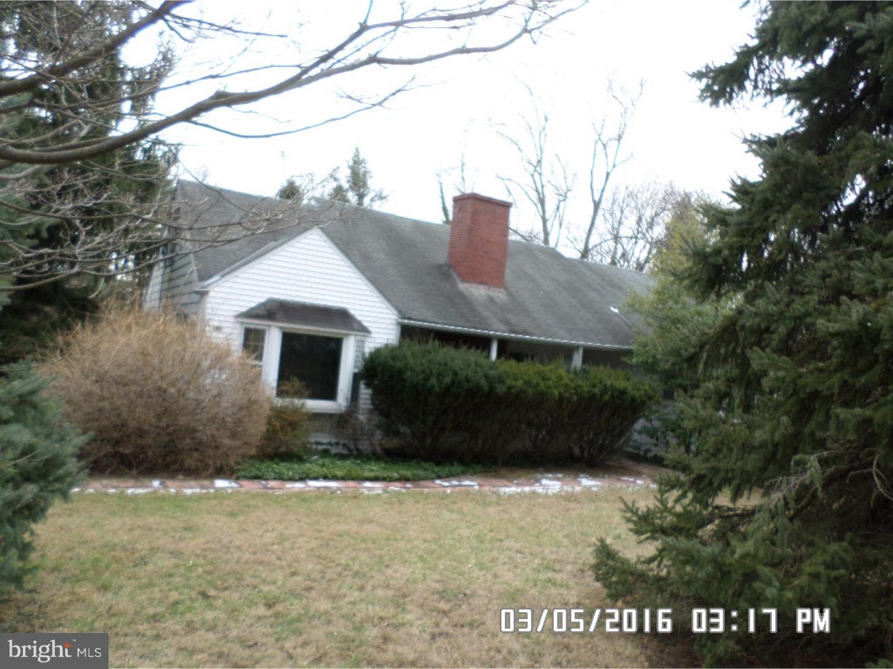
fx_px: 645
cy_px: 334
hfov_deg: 69.4
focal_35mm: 25
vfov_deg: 54.9
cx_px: 446
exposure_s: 1/350
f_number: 2.5
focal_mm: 4.5
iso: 80
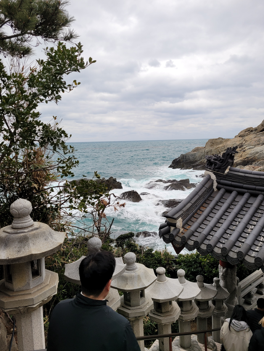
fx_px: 275
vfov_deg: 65.3
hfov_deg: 51.3
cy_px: 172
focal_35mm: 27
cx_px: 136
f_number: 1.8
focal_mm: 5.4
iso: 40
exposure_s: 1/523
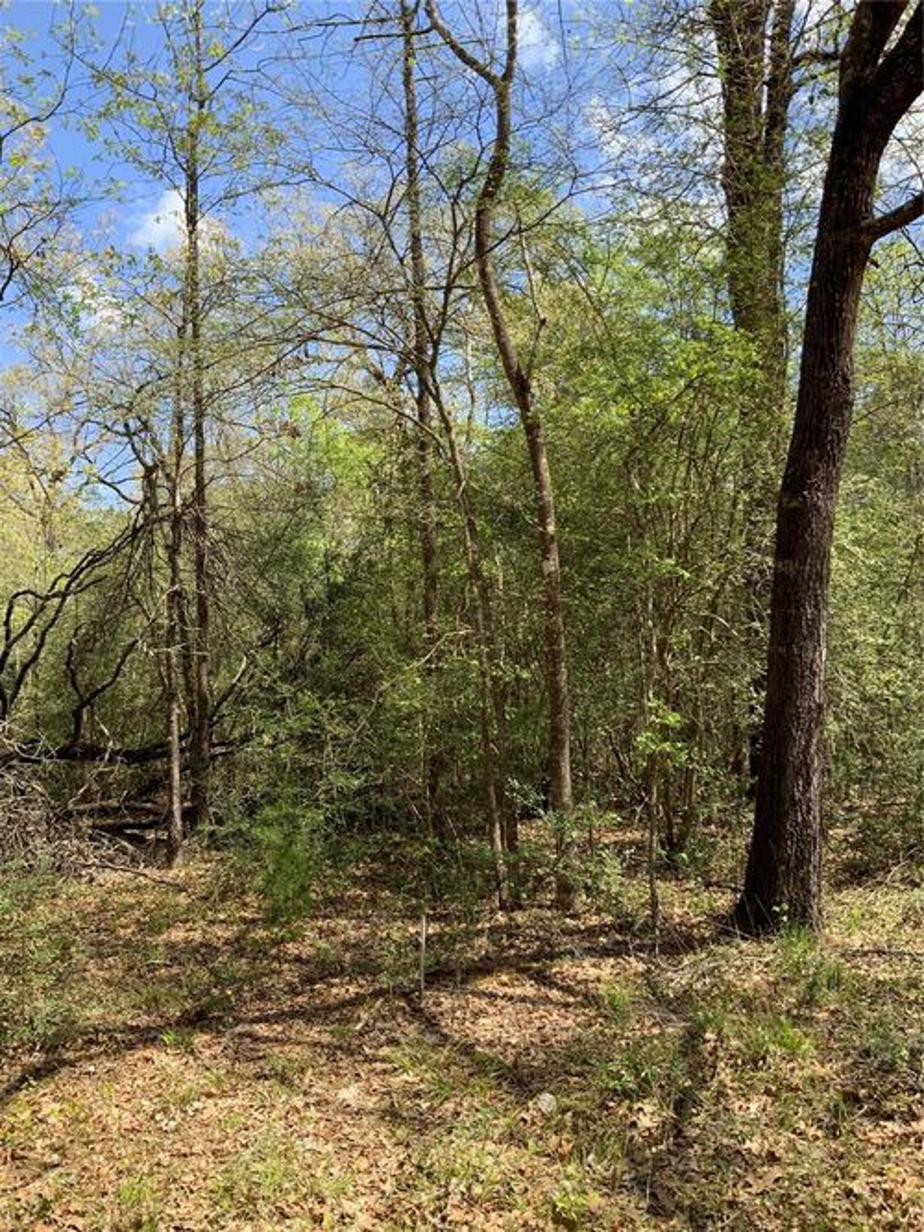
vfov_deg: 61.7
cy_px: 616
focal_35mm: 29
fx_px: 1032
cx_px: 462
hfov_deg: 48.2
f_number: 1.8
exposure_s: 1/657
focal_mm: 3
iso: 16
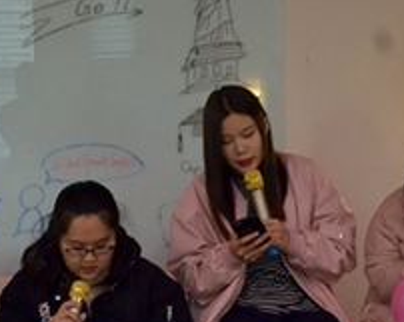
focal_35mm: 107
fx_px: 1278
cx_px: 66
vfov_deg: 14.3
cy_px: 229
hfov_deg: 17.8
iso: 1000
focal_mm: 24
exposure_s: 1/50
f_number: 6.3
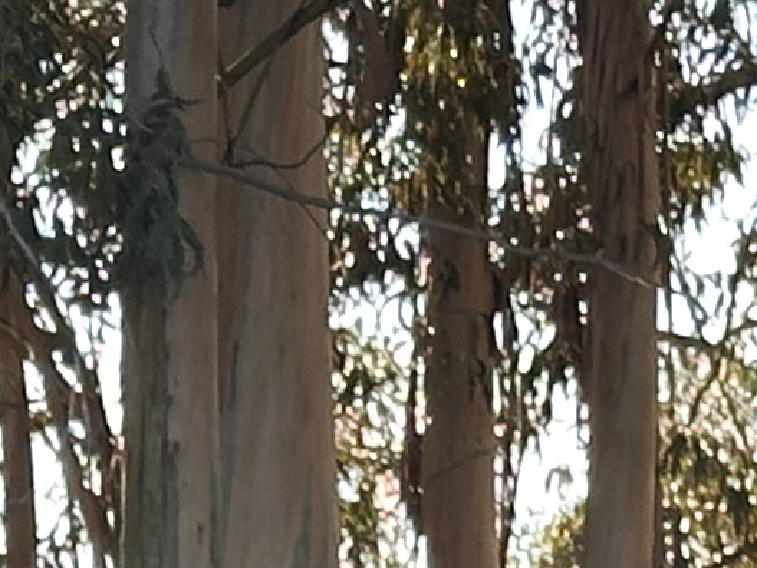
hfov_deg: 5.4
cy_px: 1624
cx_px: -69
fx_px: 8031
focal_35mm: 367
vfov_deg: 3.9
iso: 64
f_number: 1.78
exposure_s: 1/312
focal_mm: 6.86
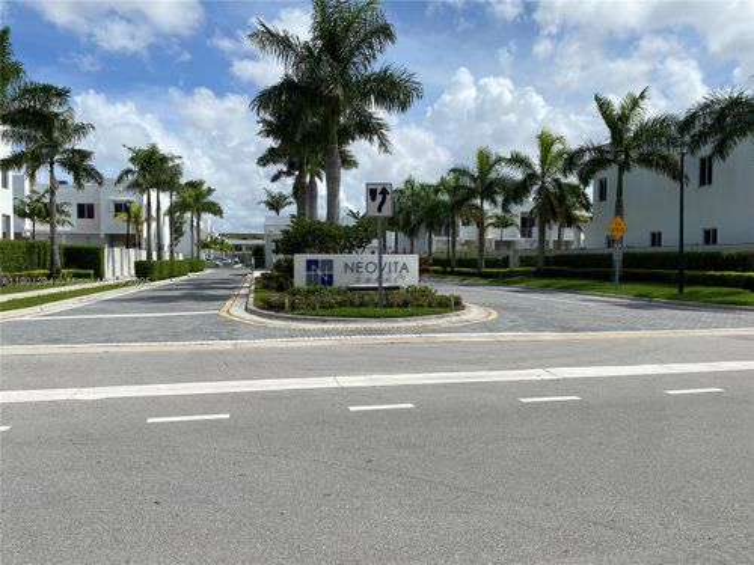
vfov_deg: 53.1
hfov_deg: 67.3
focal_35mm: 26
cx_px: 377
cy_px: 282
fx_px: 566
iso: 32
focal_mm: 4.25
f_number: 1.8
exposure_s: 1/6061
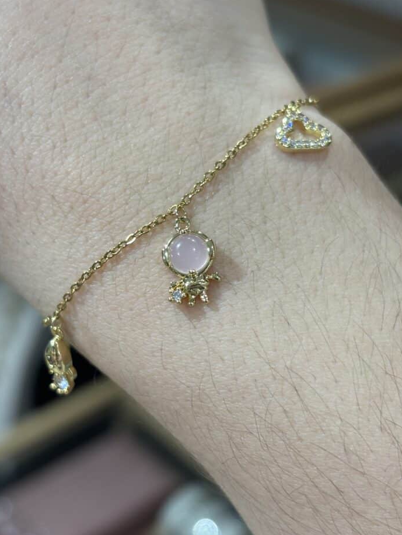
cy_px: 276
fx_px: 898
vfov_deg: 33.2
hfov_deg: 25.2
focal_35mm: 58
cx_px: 204
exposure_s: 1/50
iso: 25
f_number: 1.6
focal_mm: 5.96
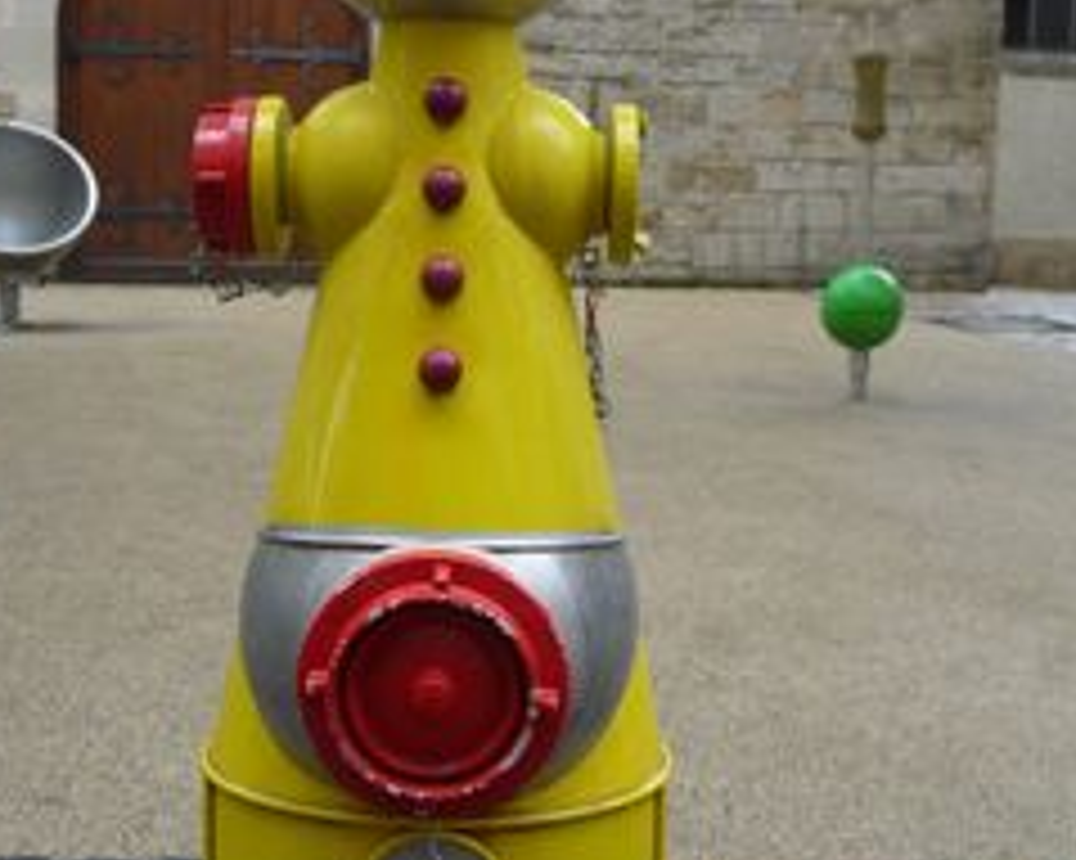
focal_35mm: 62
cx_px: 468
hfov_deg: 30.5
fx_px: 1974
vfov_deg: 24.6
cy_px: 459
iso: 100
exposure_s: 1/60
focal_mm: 6.8
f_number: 3
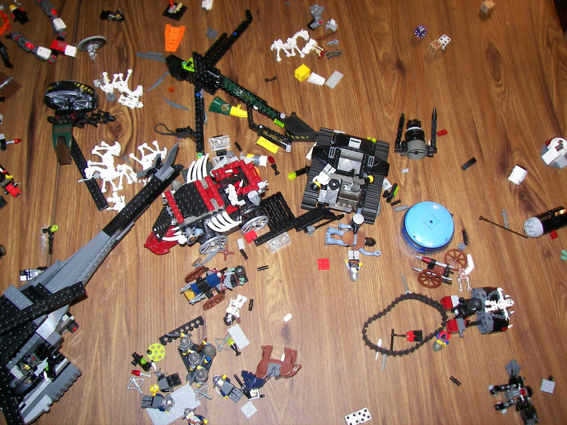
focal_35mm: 36
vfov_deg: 39.7
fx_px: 590
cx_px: 284
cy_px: 212
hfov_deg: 51.4
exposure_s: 1/30
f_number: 2.8
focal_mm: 6
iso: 100
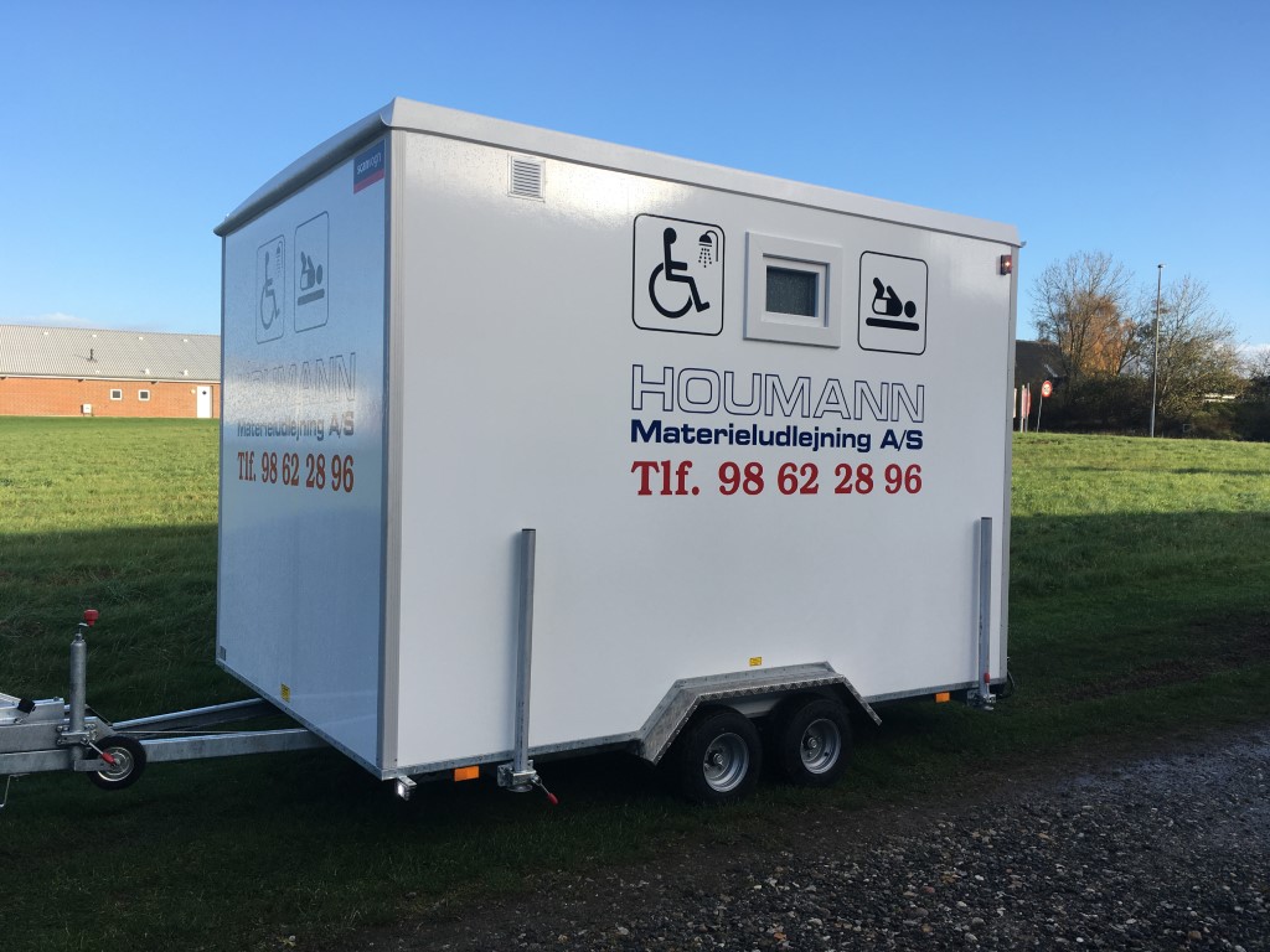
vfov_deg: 48.2
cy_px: 476
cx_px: 635
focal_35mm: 29
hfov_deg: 61.7
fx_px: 1064
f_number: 2.2
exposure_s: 1/569
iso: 25
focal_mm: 4.15
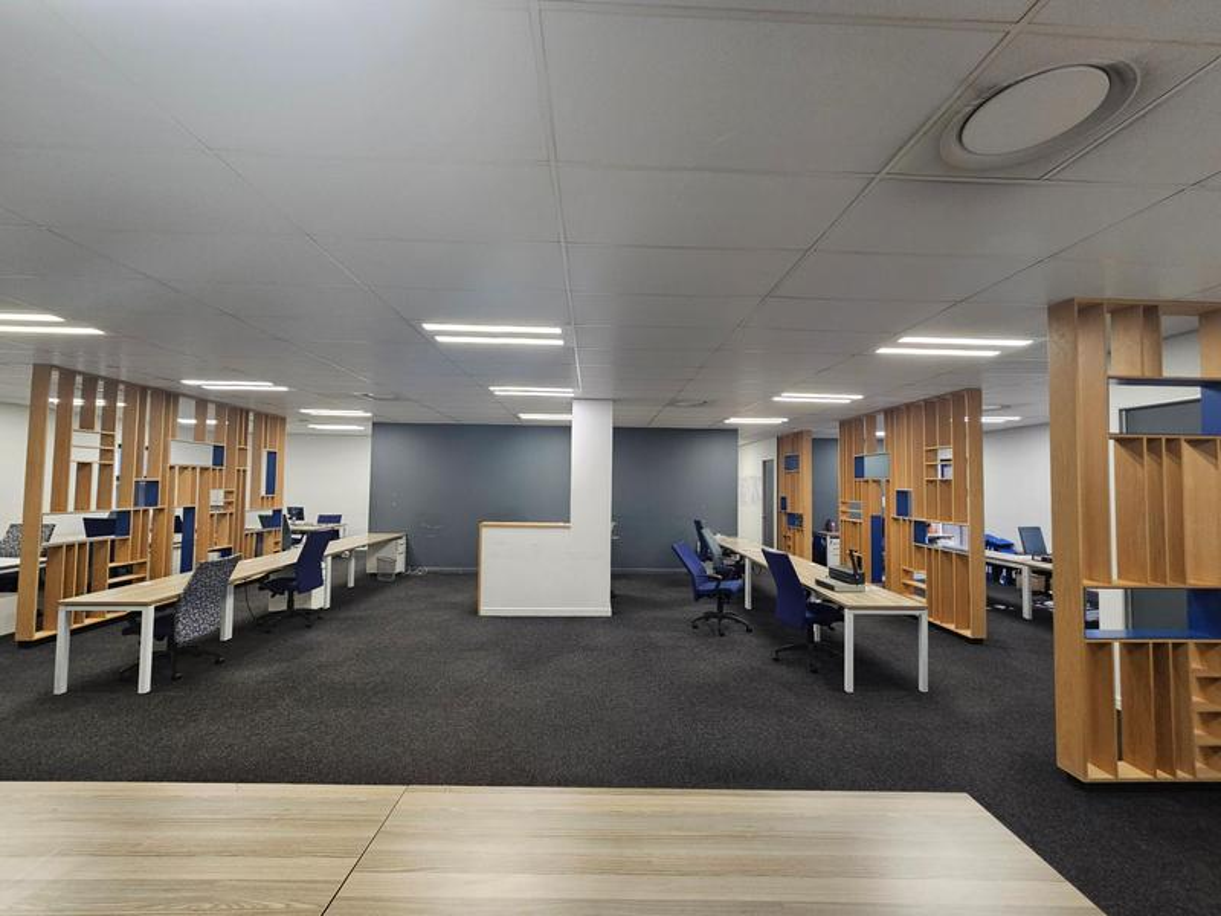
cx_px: 610
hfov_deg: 106.2
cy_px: 458
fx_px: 459
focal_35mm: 13
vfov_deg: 89.9
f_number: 2.2
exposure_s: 1/50
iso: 200
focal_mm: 2.2
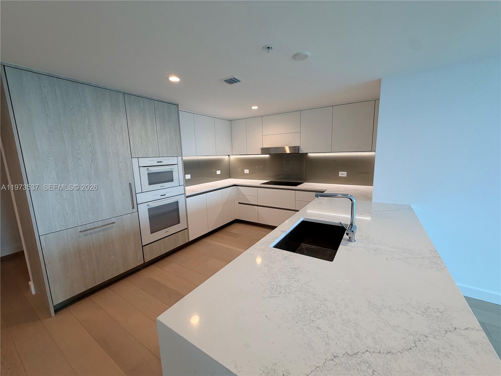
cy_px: 188
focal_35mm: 14
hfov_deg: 102.1
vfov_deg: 85.7
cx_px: 250
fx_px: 203
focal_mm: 2.22
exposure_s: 1/120
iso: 125
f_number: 2.2
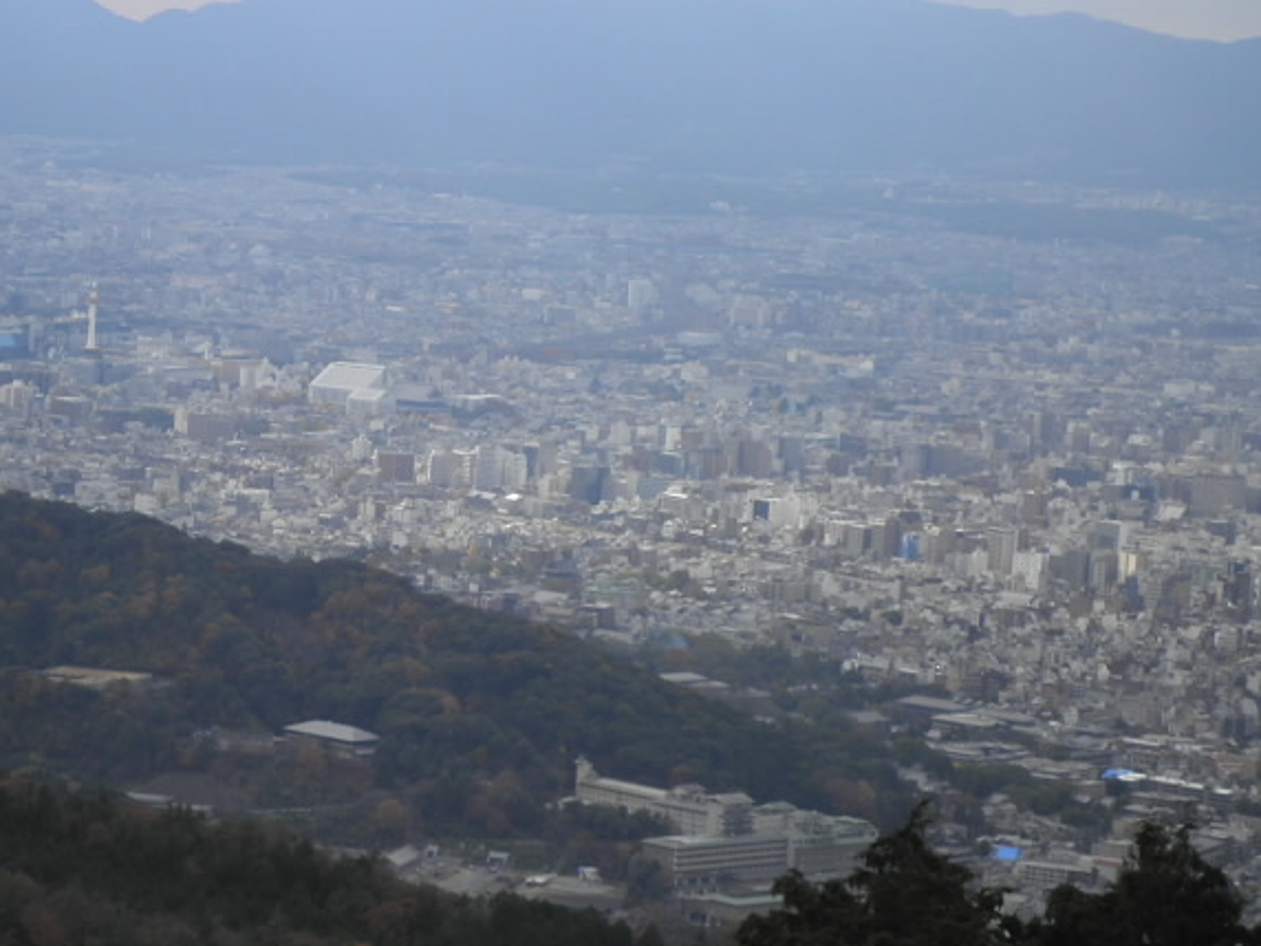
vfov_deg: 9.8
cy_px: 529
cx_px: 487
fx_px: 5501
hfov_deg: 13.1
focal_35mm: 151
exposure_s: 1/250
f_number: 5.9
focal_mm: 19.6
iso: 64
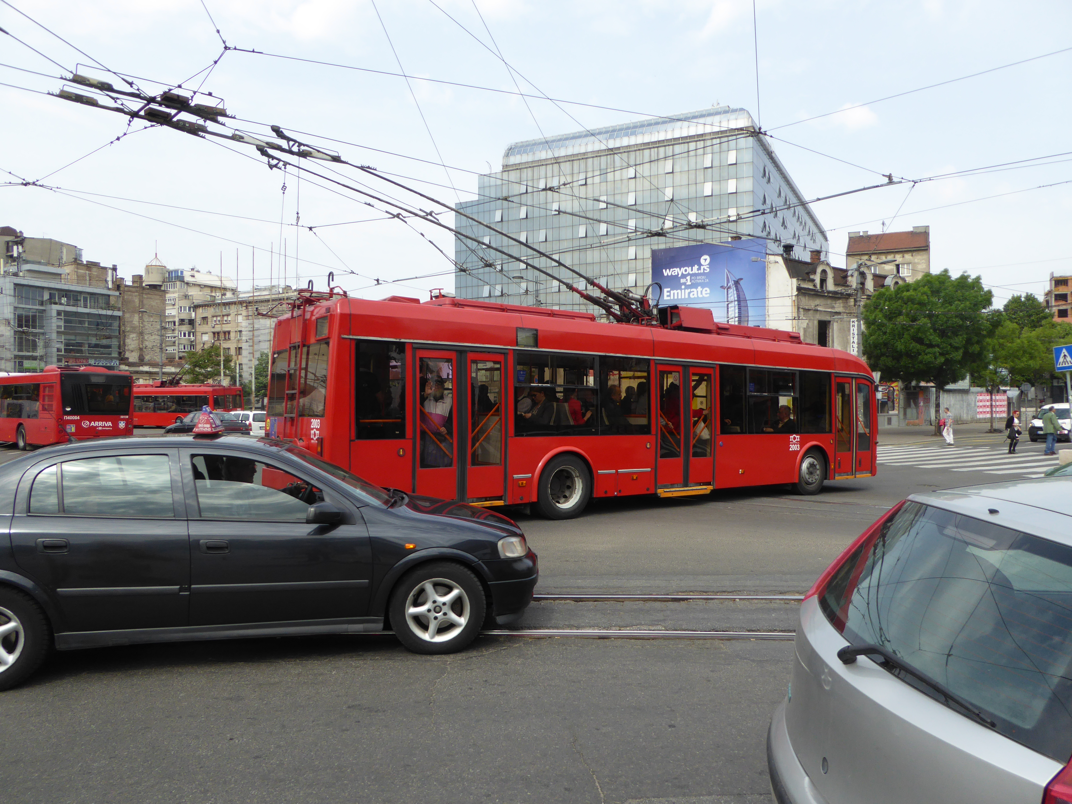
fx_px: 743
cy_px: 402
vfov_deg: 56.8
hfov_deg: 71.6
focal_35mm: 24
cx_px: 536
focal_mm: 4.3
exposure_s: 1/640
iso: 100
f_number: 3.3
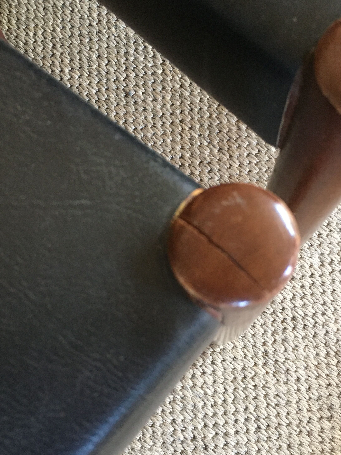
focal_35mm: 40
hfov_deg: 35.9
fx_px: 525
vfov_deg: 46.6
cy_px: 264
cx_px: 191
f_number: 2.2
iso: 200
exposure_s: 1/17
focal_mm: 4.15
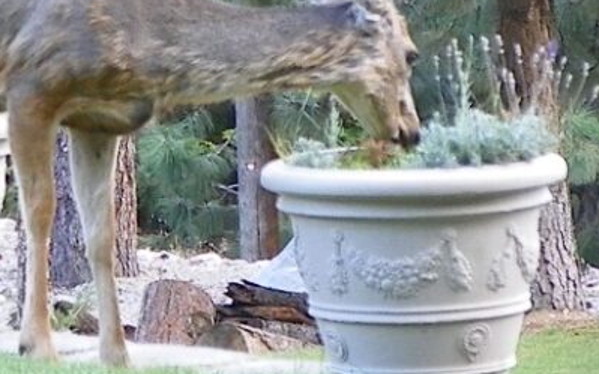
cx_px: 14
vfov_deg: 2.4
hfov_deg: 3.9
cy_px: -27
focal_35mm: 543
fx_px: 8861
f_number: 4.5
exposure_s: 1/125
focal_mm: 45.8
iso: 640
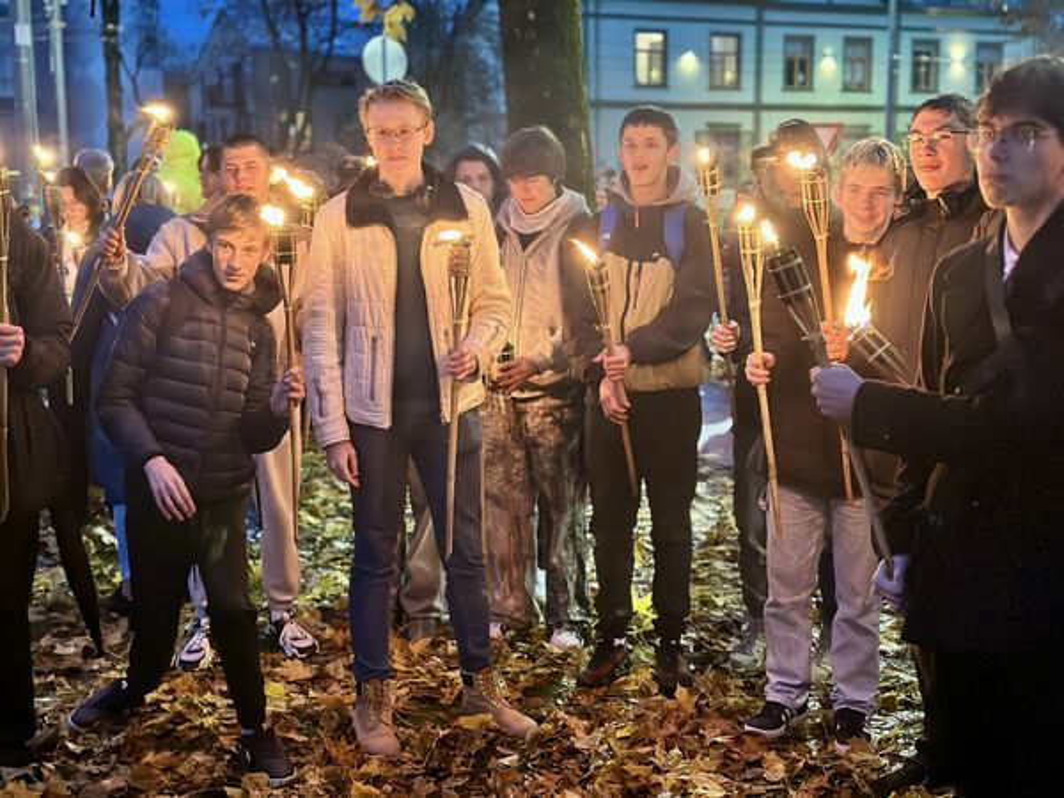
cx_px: 532
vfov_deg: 30.3
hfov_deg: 39.7
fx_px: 1475
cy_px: 399
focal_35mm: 48
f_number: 1.78
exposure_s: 1/35
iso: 800
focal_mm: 6.86
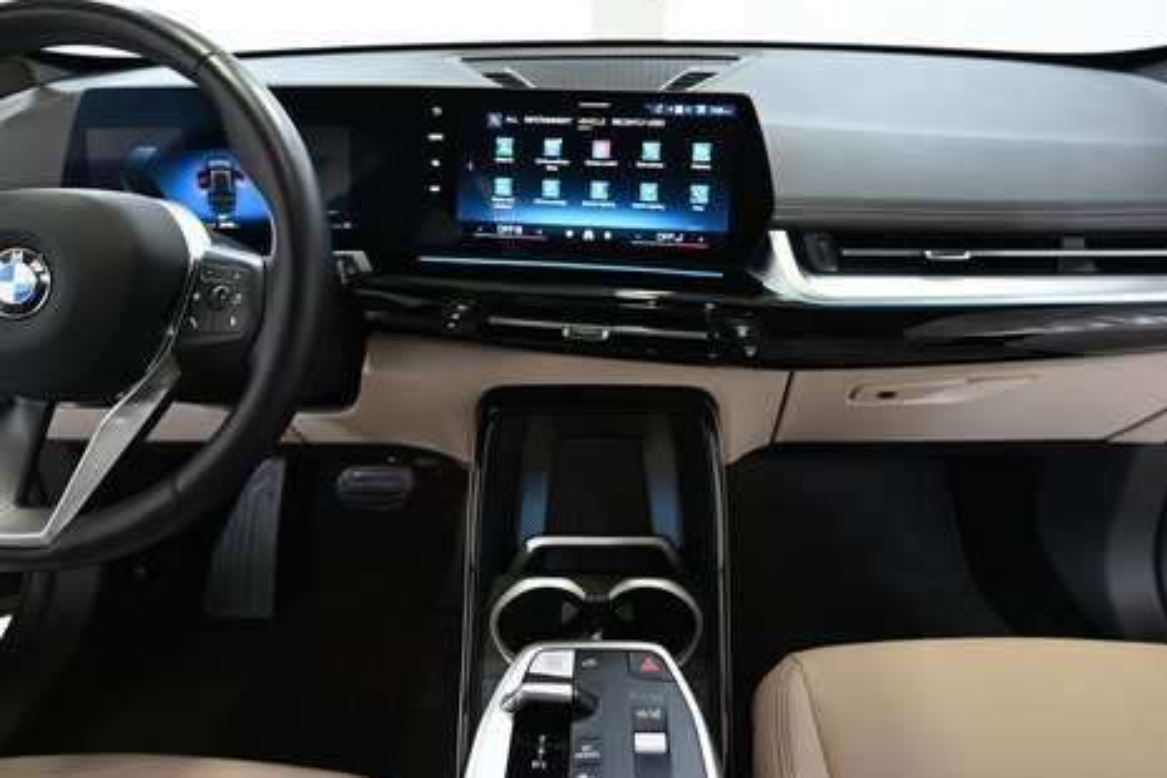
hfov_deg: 78.6
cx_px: 602
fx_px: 713
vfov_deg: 56.9
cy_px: 324
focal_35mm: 22
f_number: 4
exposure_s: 1/30
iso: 900
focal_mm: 16
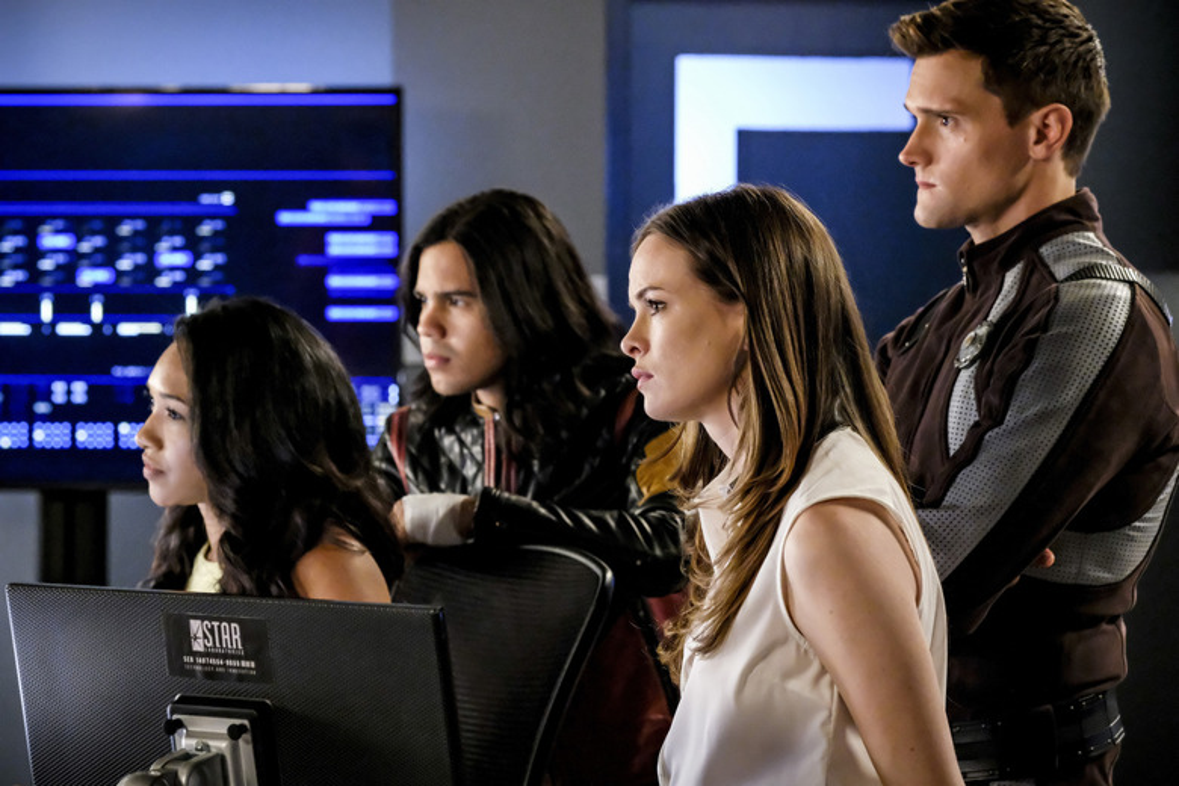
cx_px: 590
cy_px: 393
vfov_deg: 10.2
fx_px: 4421
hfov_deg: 15.2
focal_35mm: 135
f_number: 4.5
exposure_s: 1/60
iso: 12800
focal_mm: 90
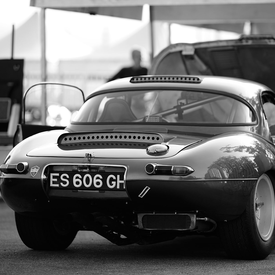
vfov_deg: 10.1
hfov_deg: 10.1
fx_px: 1555
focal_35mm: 173
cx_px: 181
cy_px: 137
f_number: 2.2
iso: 200
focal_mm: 135
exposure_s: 1/1250
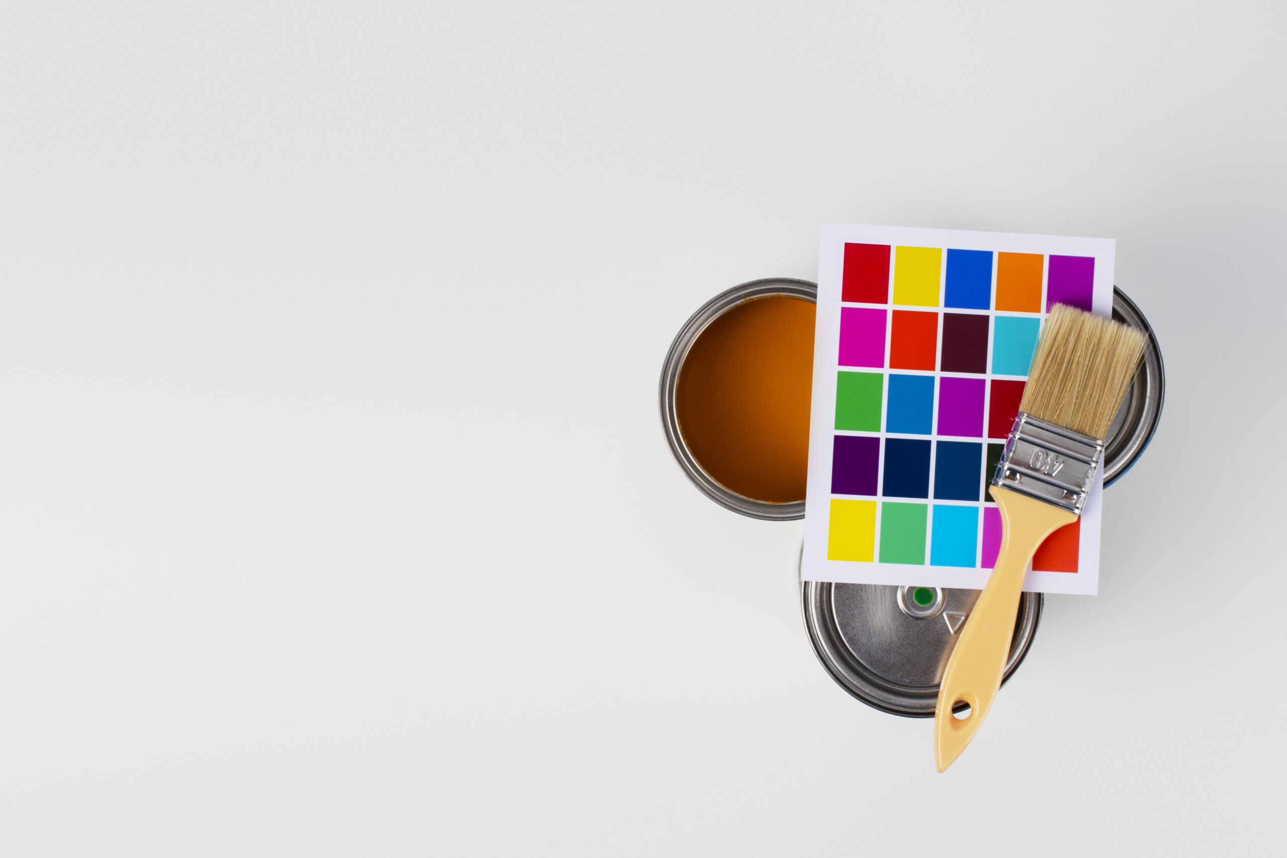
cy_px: 429
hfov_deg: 37.5
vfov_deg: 25.5
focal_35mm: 53
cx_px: 644
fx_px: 1895
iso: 160
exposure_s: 1/100
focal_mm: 35
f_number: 18
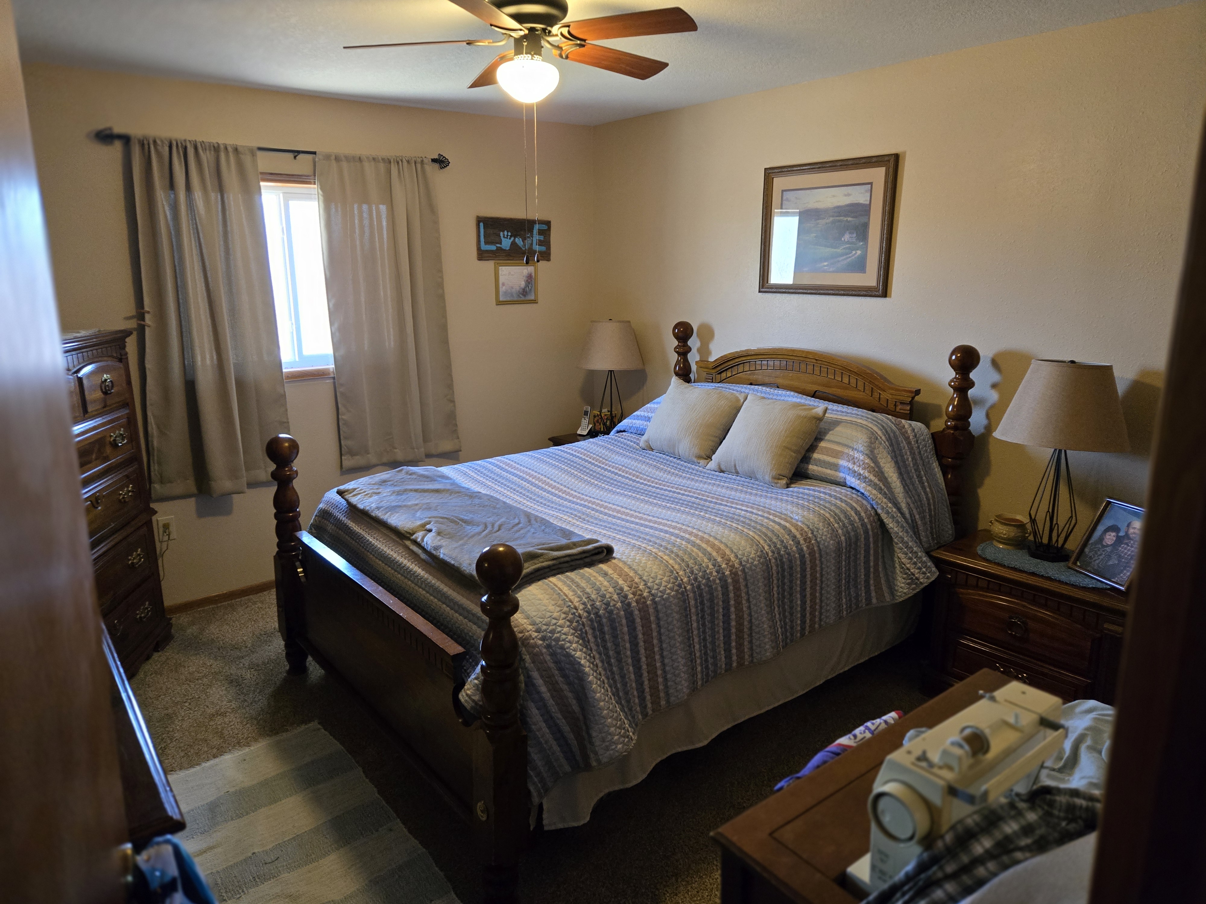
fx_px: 801
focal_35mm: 23
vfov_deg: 58.9
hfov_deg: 73.9
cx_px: 603
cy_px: 452
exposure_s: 1/120
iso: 800
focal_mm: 5.4
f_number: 1.8
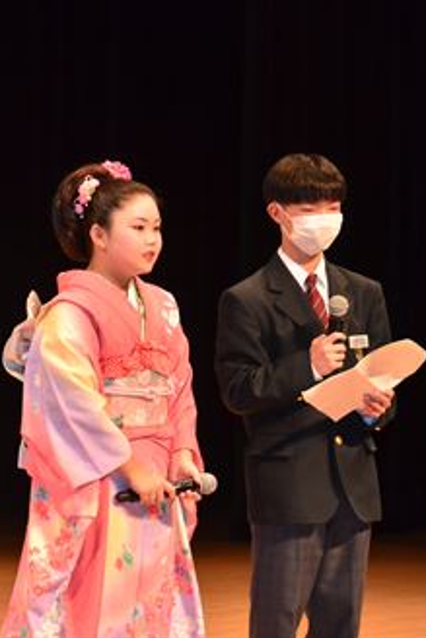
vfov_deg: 9.0
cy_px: 318
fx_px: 4042
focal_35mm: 228
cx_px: 31
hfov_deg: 6.0
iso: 1600
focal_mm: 100
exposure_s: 1/160
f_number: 5.6
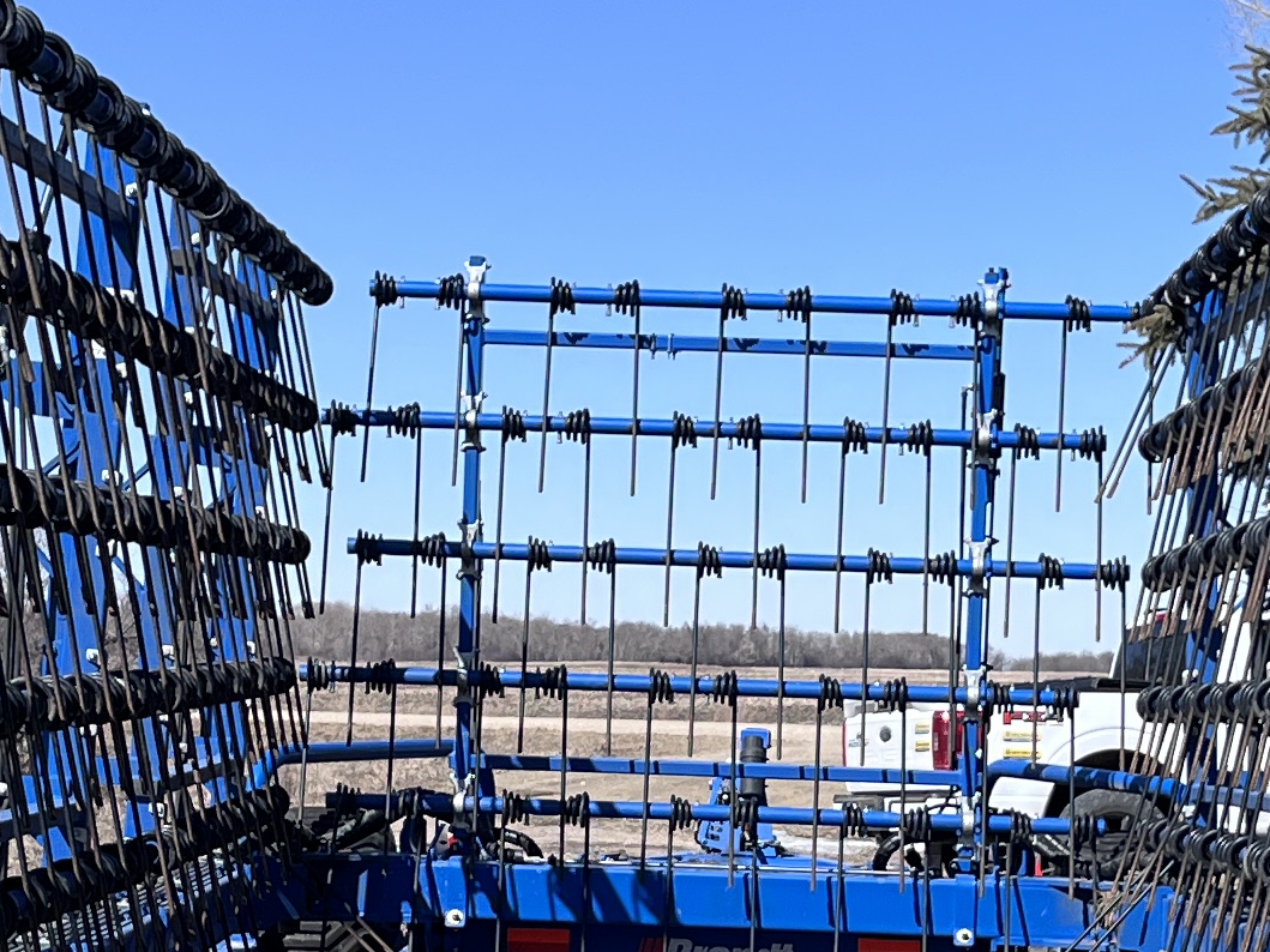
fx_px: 3632
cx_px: 756
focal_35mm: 99
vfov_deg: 14.8
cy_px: 812
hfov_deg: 19.8
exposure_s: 1/3135
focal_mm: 5.1
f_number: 1.6
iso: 50
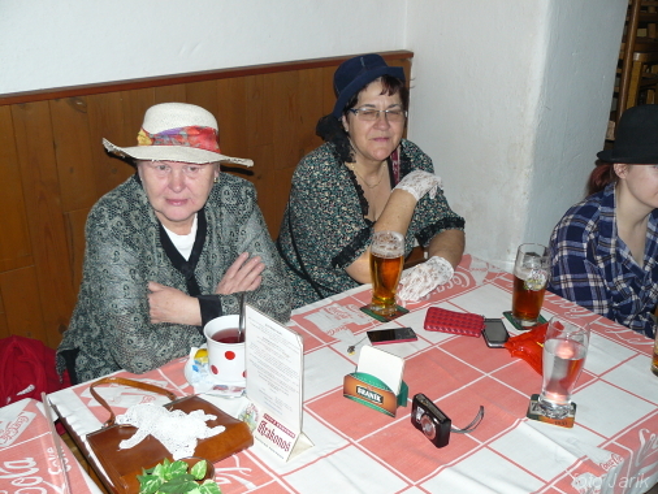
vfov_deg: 39.7
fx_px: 685
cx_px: 329
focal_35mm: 36
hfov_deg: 51.3
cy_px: 247
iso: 100
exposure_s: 1/30
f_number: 2.8
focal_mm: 6
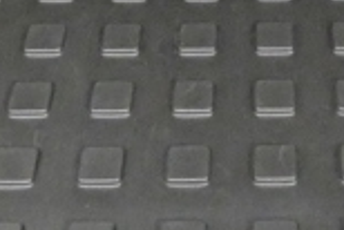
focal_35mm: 108
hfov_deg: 18.7
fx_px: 1033
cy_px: -161
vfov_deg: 11.9
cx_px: 275
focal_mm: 3.6
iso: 1600
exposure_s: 1/25
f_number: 2.8
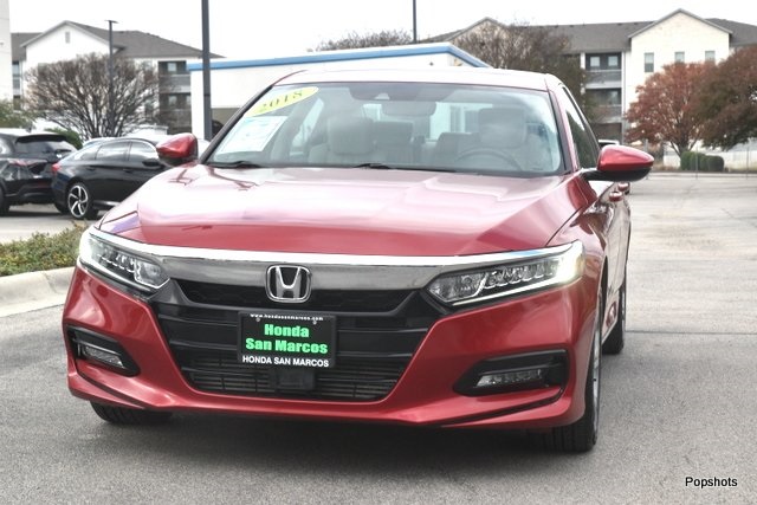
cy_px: 252
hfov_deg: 27.0
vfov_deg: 18.2
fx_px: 1577
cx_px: 378
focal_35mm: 75
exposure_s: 1/250
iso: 200
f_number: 8
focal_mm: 50
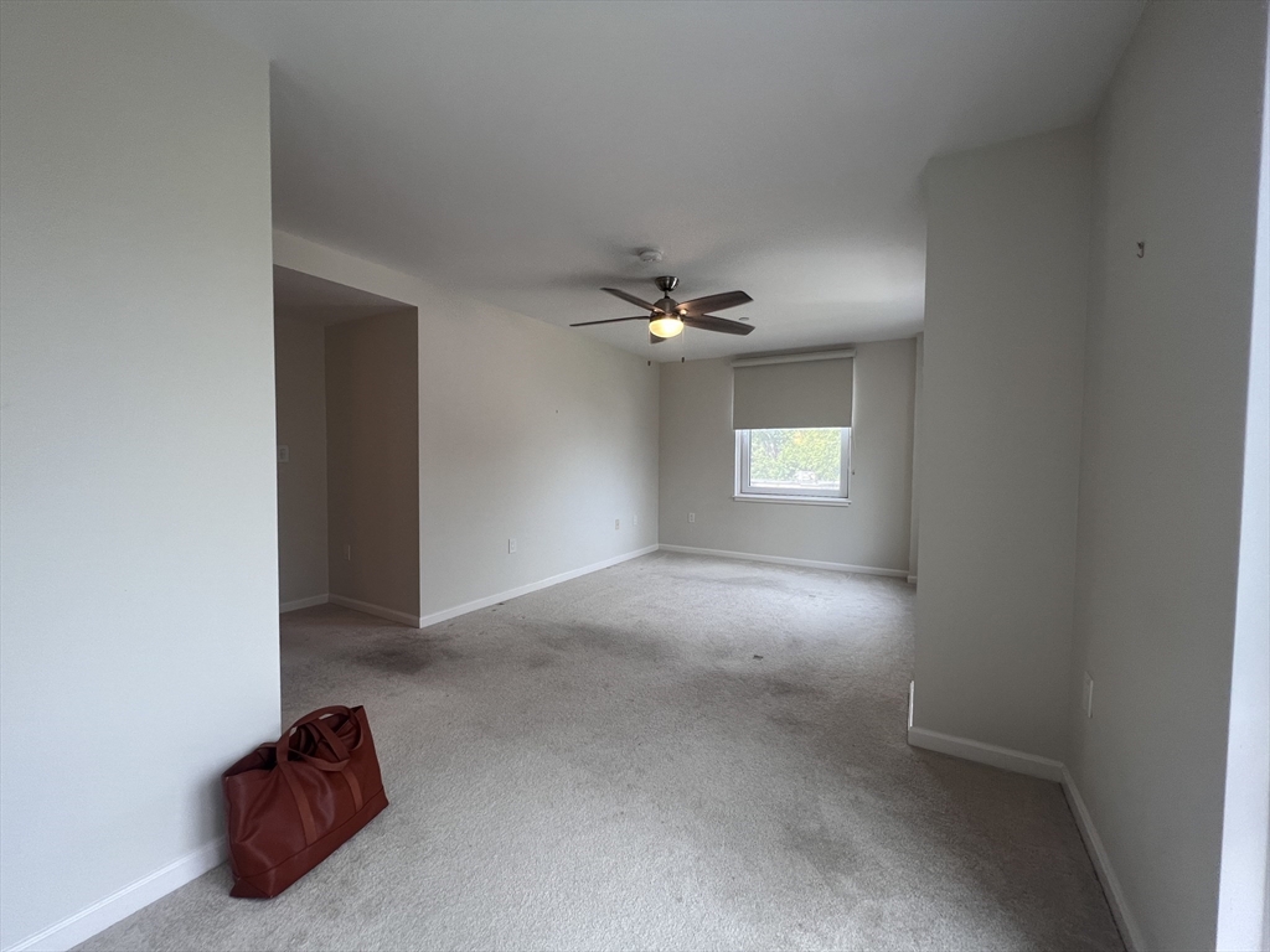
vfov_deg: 89.9
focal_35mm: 13
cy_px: 476
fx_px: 477
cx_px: 635
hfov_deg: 106.2
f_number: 1.8
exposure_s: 1/120
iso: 50
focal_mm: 1.57
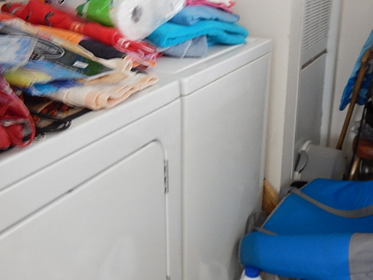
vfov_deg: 30.3
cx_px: 186
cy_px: 140
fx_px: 517
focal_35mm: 48
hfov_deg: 39.7
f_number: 3.7
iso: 400
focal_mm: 8.6
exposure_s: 1/13
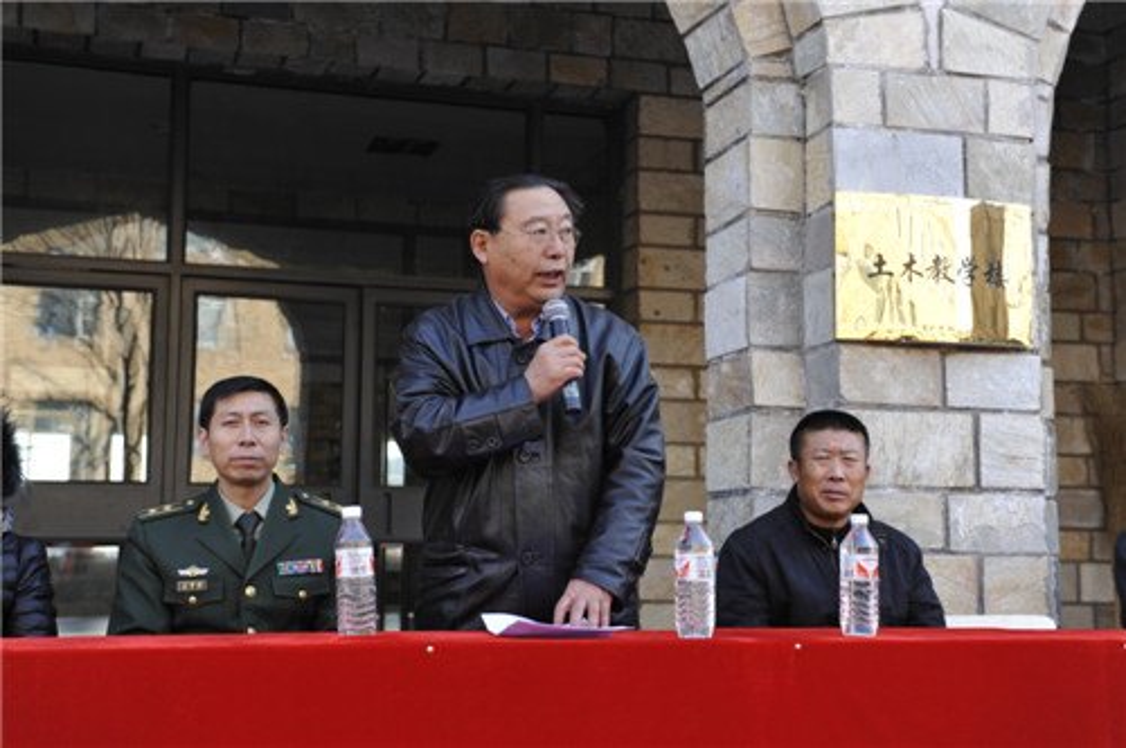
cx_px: 563
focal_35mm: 52
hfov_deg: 38.2
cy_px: 374
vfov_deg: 25.9
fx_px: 1624
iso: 250
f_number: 5.6
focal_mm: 52
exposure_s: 1/125
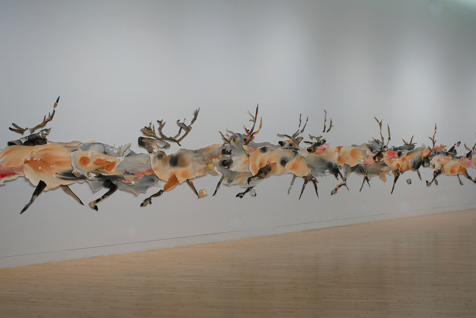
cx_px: 238
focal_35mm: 37
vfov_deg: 36.0
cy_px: 159
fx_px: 489
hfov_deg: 51.9
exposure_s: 1/160
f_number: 4
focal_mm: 25
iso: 640
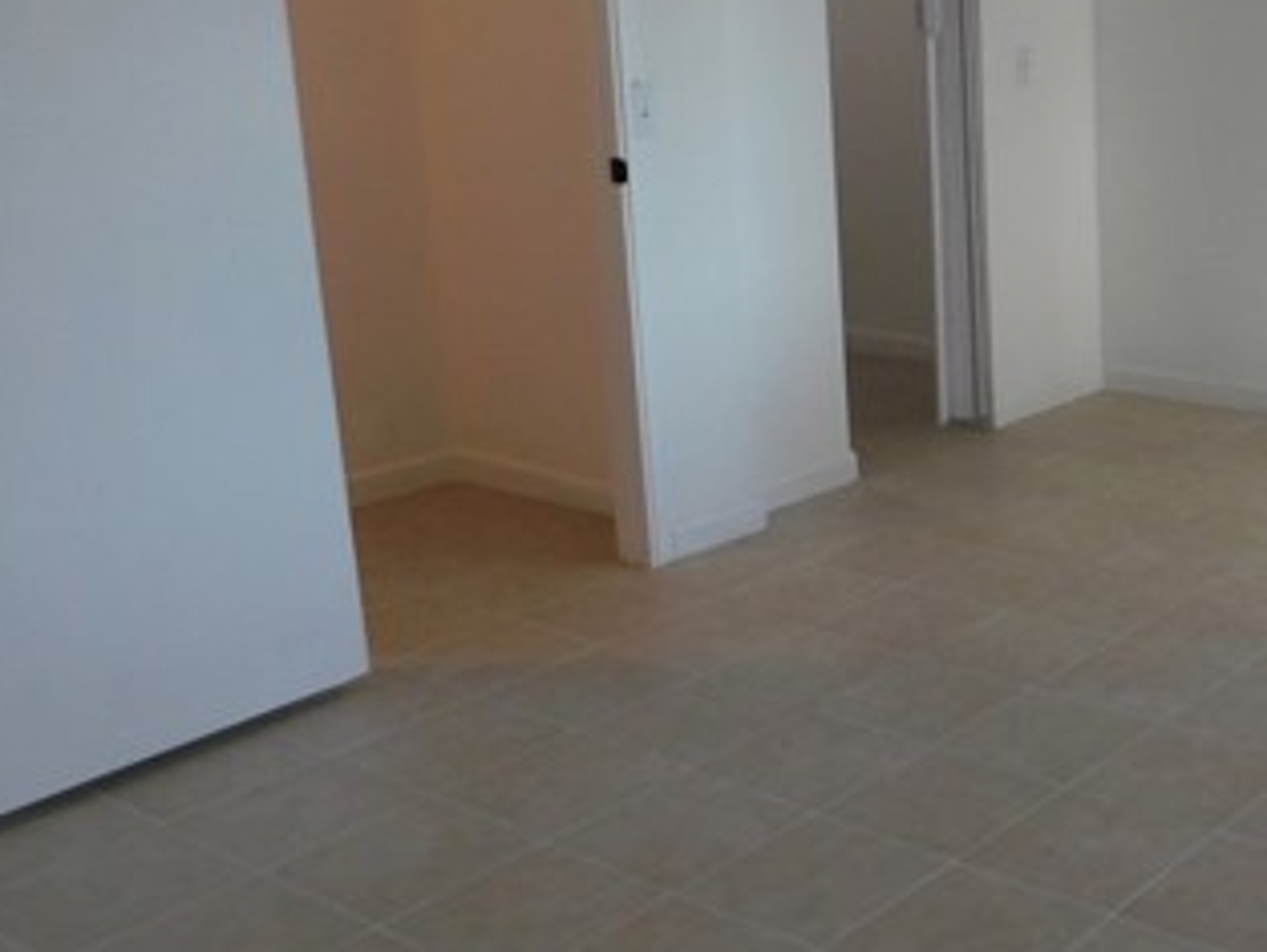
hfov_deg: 37.1
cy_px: 377
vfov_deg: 30.8
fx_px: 1721
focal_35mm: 47
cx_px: 1202
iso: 125
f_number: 3
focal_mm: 4
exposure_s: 1/60
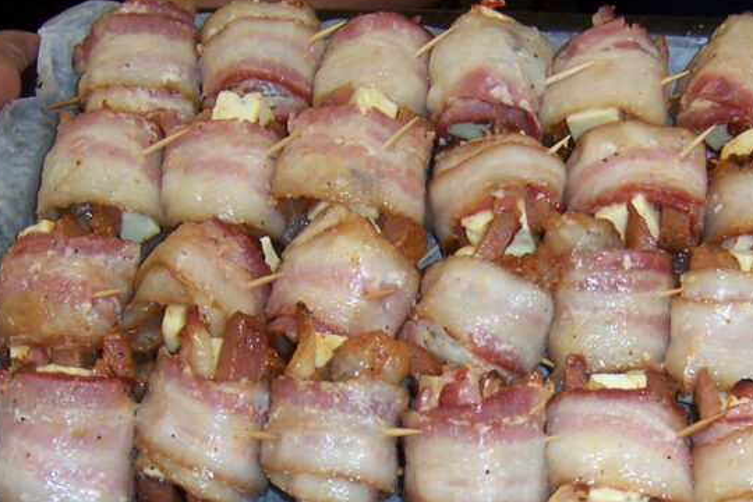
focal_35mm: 71
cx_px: 538
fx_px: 1485
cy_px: 414
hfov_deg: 28.2
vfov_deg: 19.0
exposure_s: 1/60
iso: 80
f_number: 2.8
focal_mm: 6.2
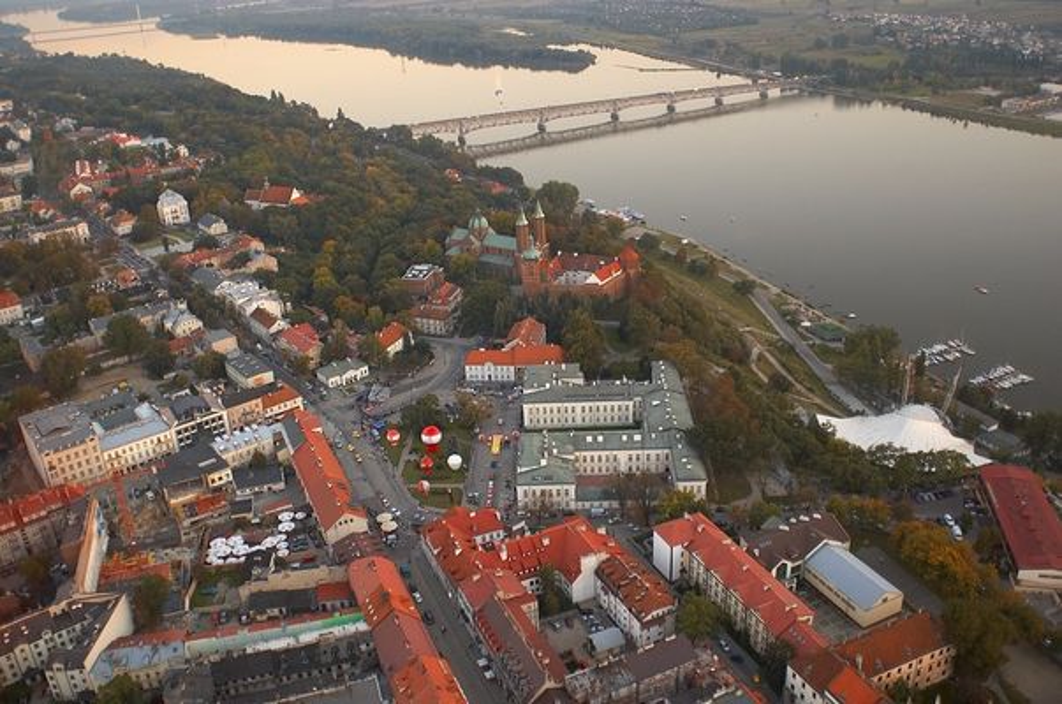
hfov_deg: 62.0
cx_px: 531
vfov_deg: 43.5
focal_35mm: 30
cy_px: 352
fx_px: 884
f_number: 3.5
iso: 640
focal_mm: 20
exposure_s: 1/160
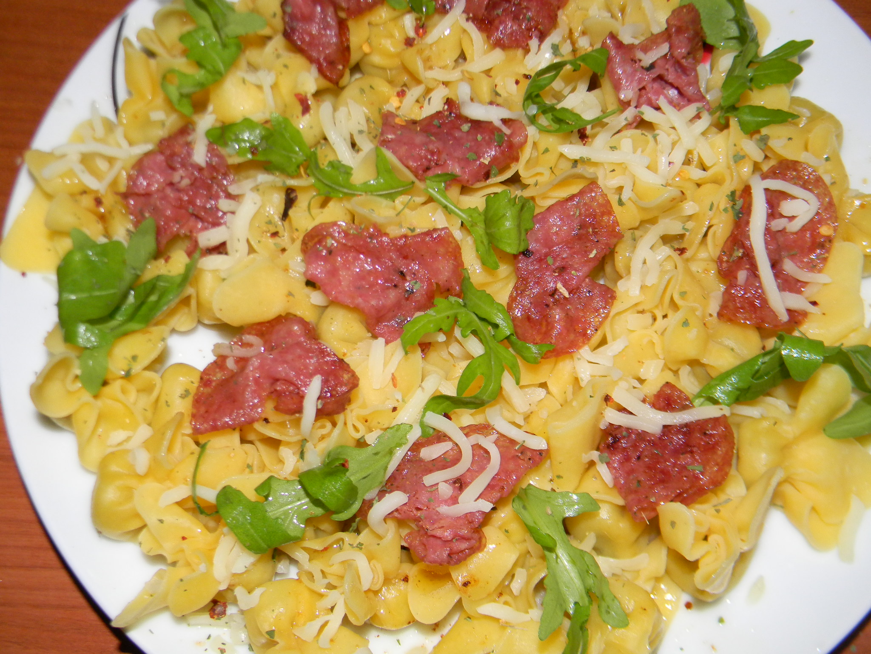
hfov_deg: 51.4
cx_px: 436
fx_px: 906
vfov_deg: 39.7
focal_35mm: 36
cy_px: 327
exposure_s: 1/30
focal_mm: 6.4
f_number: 3.7
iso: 200
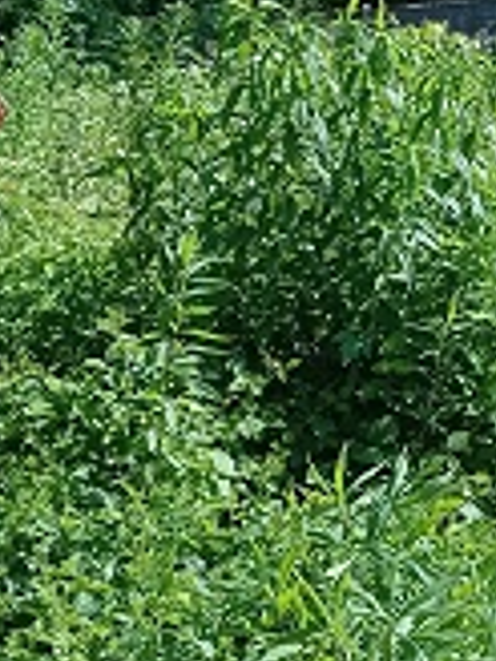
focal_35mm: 98
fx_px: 1872
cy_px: 911
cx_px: -210
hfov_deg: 14.3
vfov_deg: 18.3
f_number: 1.79
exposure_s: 1/1712
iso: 102
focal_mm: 4.74
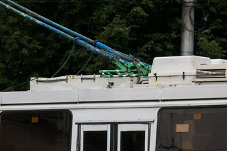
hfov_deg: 7.9
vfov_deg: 5.2
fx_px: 1652
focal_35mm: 262
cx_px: 165
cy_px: 92
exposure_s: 1/320
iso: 800
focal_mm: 48
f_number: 8
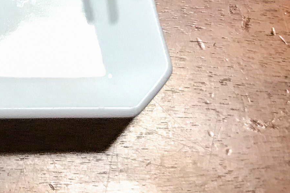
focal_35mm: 132
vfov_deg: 9.6
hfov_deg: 13.5
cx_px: -268
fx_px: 1063
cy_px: -207
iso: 25
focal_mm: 3.99
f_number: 1.8
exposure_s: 1/33
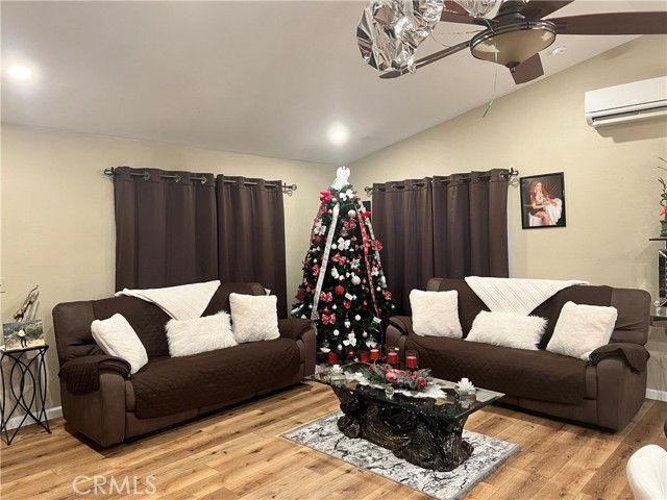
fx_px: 501
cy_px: 250
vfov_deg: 53.1
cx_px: 334
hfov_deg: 67.3
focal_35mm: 26
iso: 250
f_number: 1.5
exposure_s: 1/60
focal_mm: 5.7
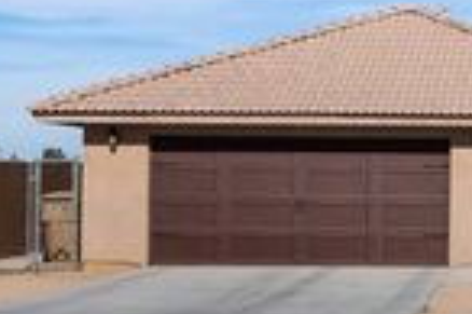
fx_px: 1572
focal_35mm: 120
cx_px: 637
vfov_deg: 11.4
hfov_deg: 16.1
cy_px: 180
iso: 100
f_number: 22
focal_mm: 35
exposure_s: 1/80
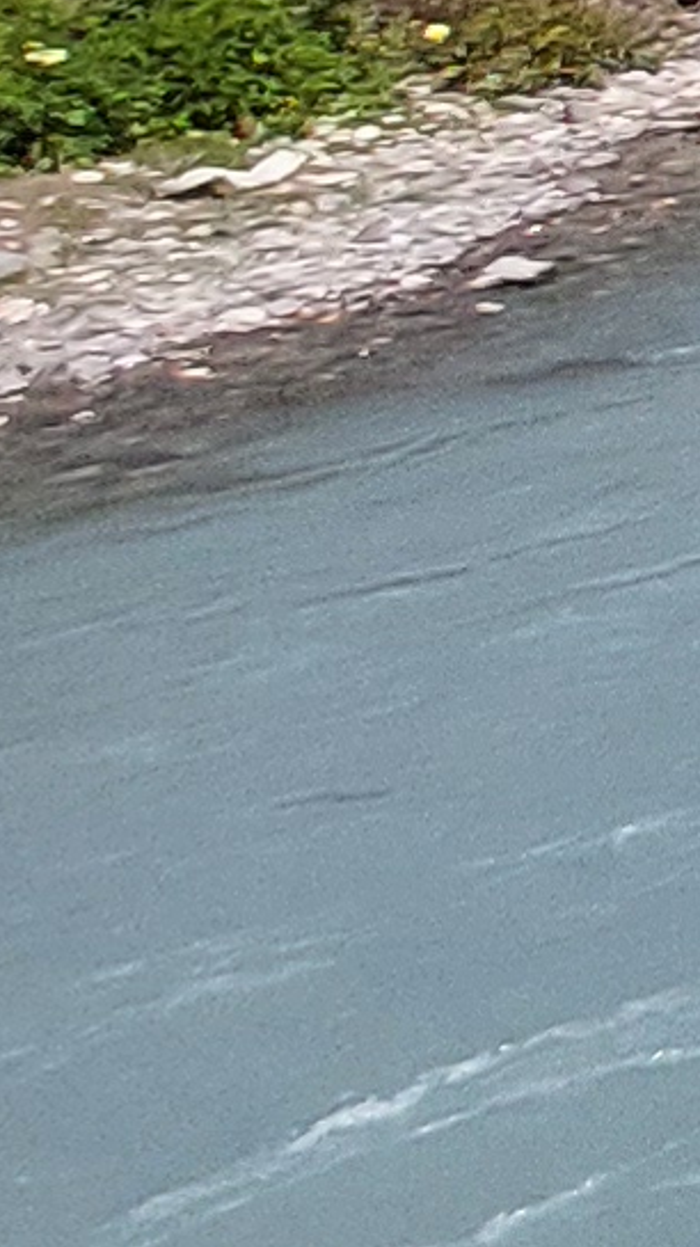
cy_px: -828
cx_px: 4076
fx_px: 3437
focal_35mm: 104
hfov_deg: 5.4
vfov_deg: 17.6
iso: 50
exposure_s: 1/1392
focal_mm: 1.74
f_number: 2.2
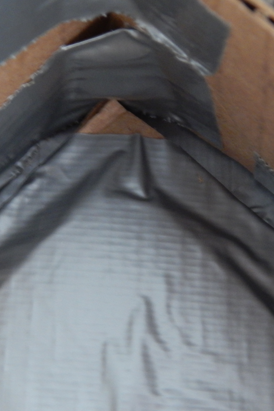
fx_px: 1358
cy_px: 239
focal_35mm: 119
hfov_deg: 11.5
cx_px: 124
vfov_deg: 17.2
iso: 400
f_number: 4.1
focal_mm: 12.3
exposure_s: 1/13
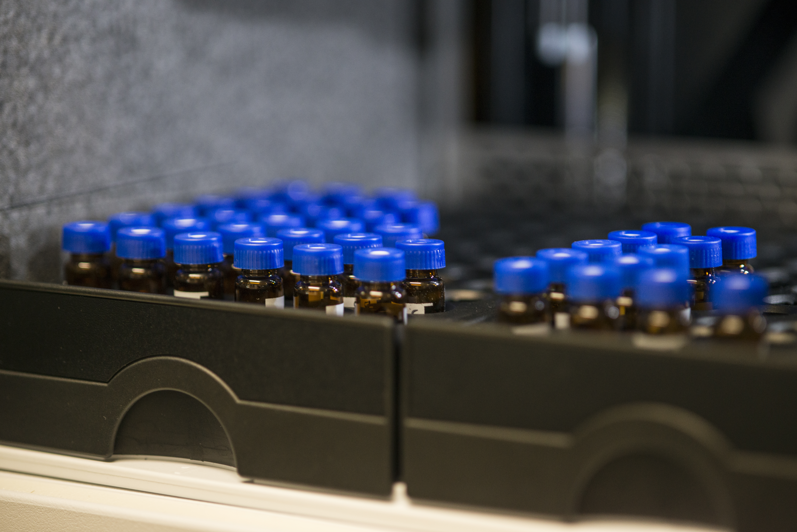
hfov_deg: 19.5
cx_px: 398
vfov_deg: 13.1
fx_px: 2325
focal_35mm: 105
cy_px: 266
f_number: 3.5
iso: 1250
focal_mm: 105
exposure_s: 1/125
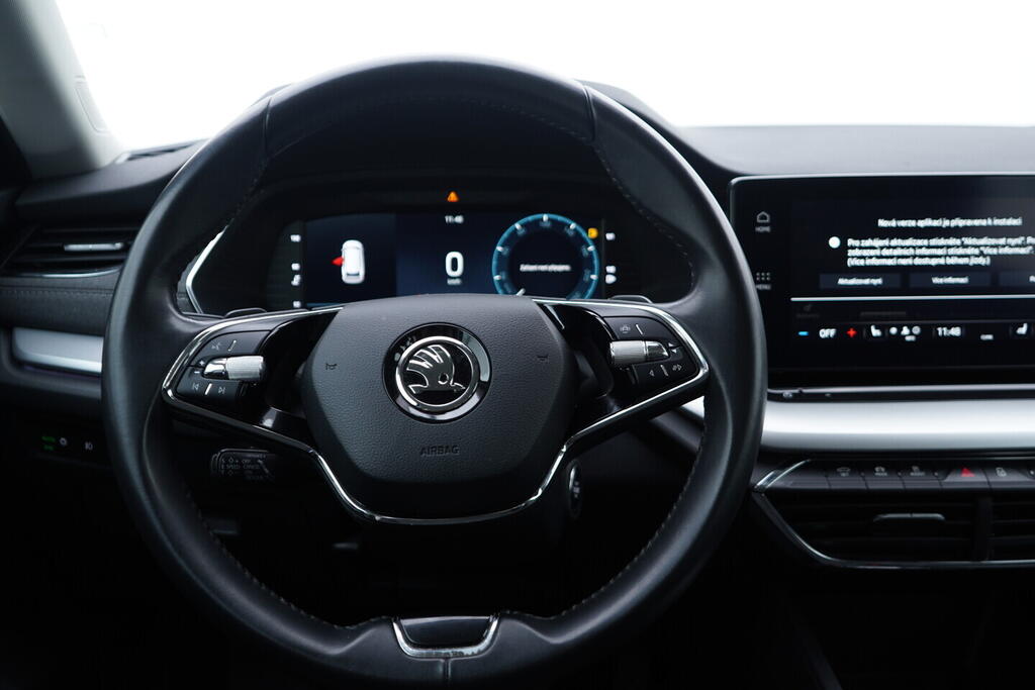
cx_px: 518
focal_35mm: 36
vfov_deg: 36.9
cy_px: 345
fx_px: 1035
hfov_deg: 53.1
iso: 200
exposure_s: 1/40
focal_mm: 24
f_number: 2.8
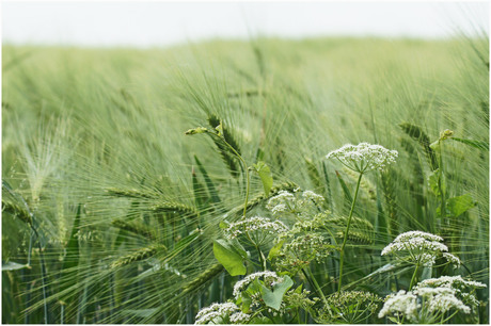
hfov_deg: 19.5
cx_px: 246
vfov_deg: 13.0
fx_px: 1431
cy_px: 163
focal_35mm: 105
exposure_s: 1/500
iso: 200
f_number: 5.6
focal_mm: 70
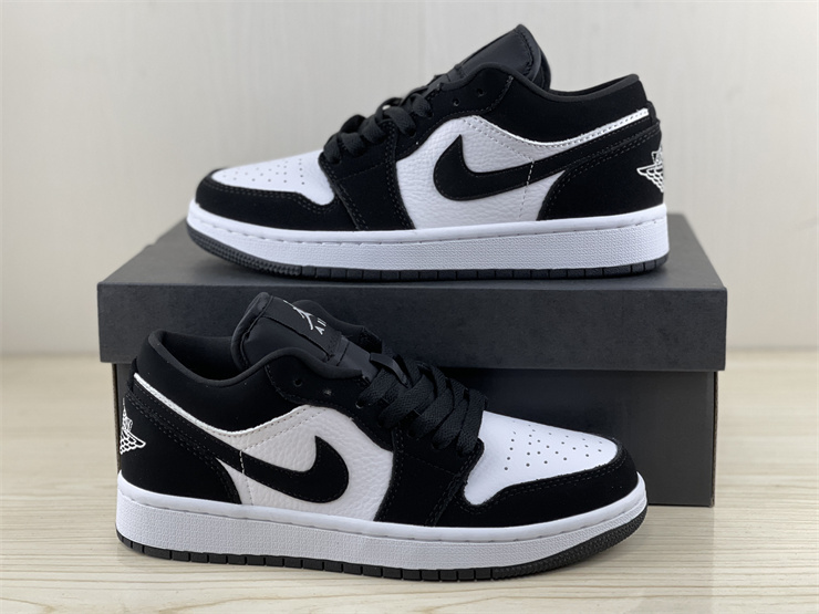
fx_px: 1514
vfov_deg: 22.9
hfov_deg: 30.3
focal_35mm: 64
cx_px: 410
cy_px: 307
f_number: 2.2
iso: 160
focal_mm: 7.5
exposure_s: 1/100
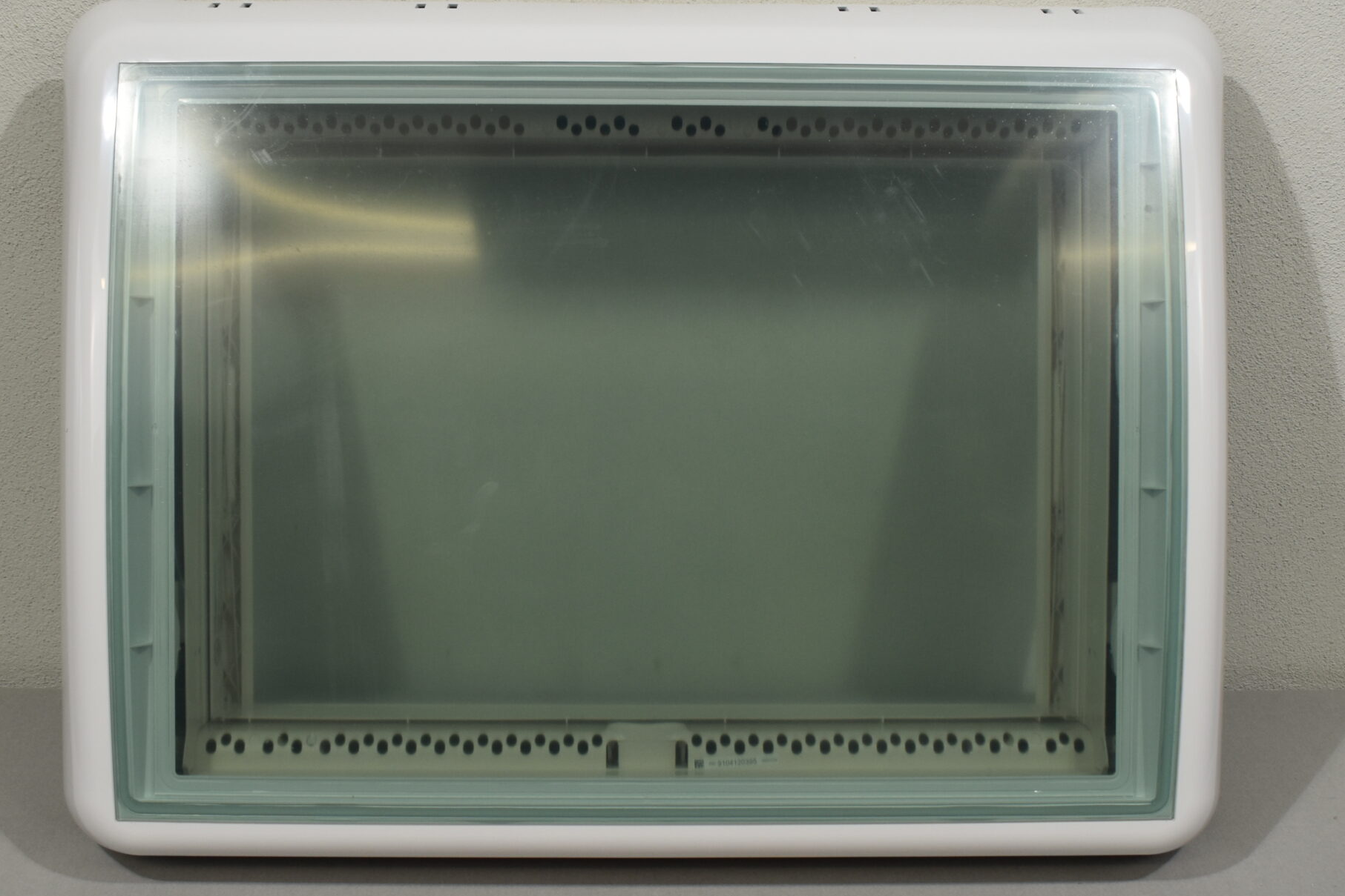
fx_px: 1820
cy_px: 437
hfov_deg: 40.6
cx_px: 640
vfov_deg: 27.7
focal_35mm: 49
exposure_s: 1/125
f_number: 5.6
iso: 320
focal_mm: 23
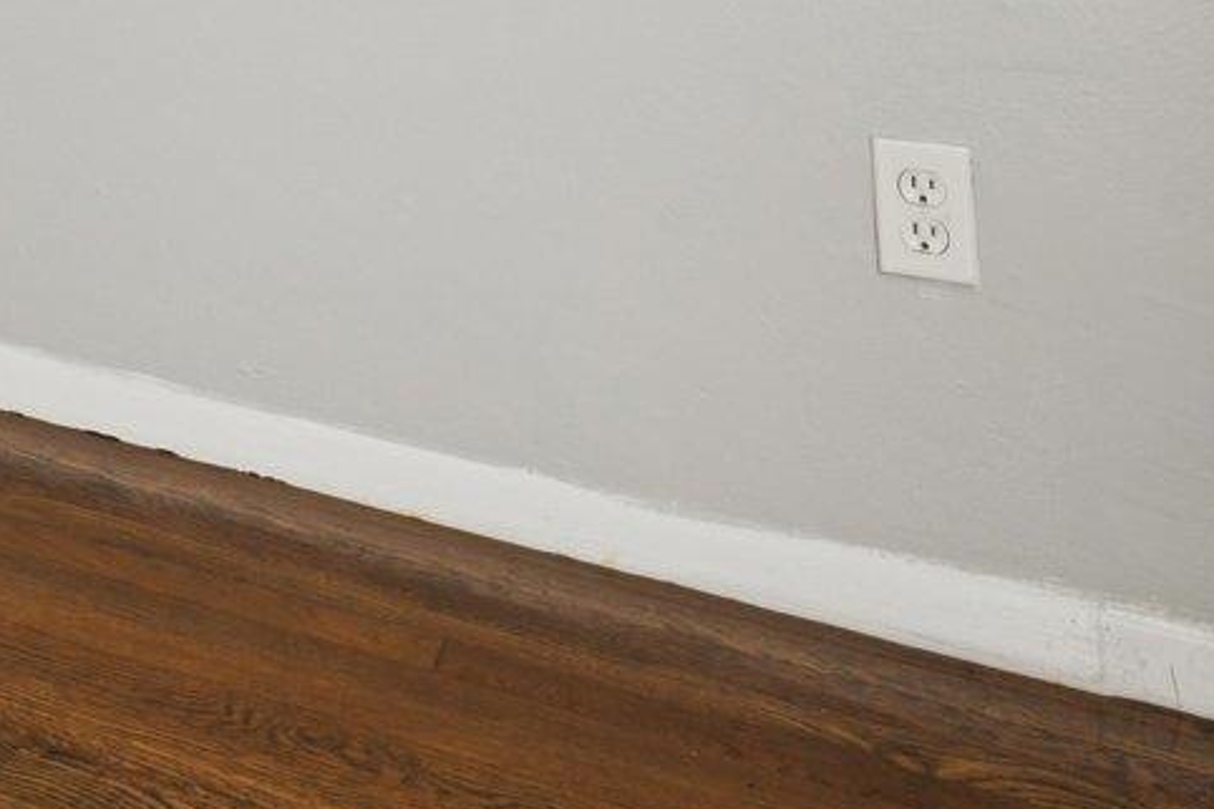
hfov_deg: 23.9
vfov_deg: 16.8
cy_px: -621
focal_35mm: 68
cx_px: -569
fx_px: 2292
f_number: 9
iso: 250
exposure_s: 1/60
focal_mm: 16
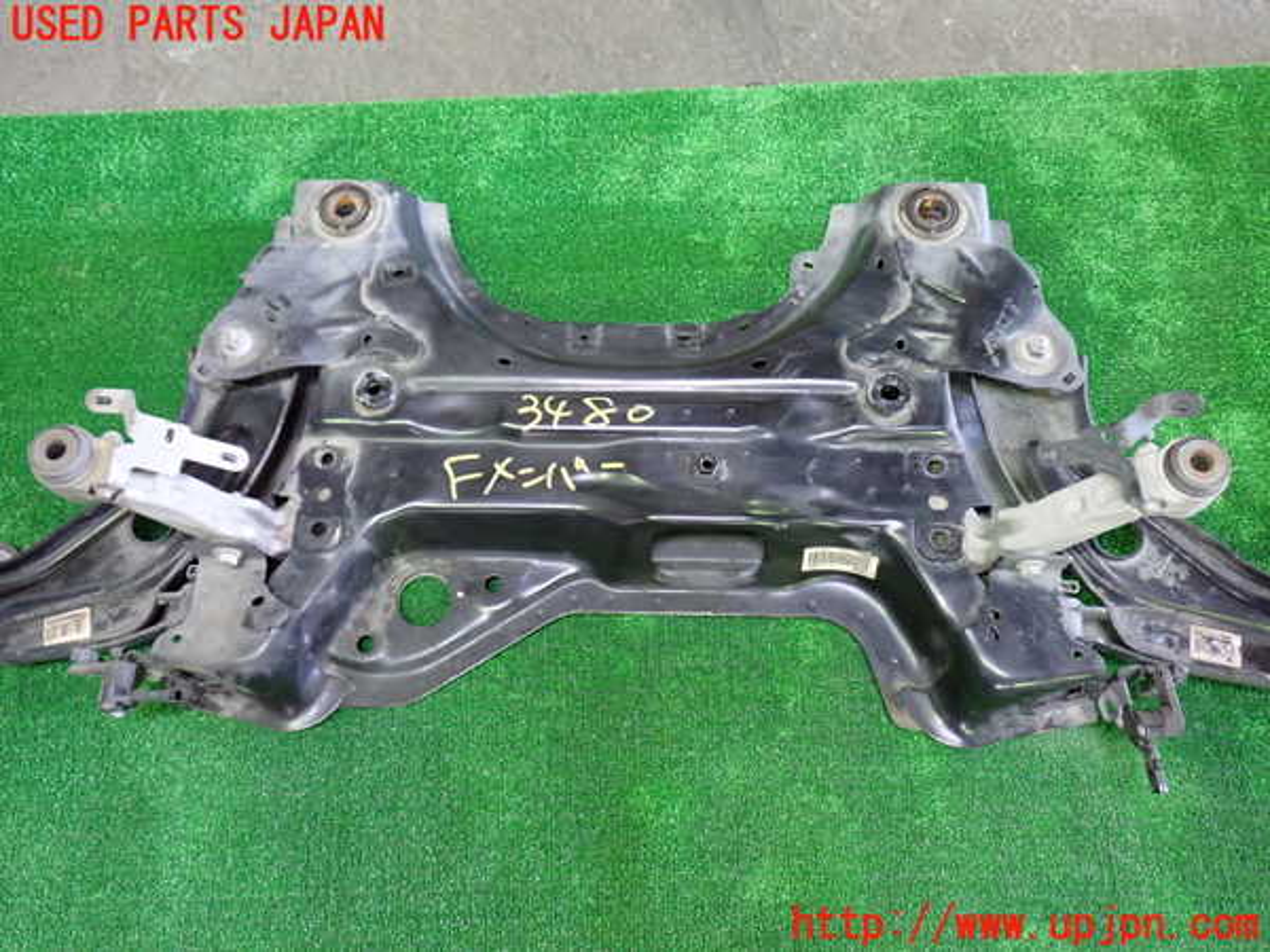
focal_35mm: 30
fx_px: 1101
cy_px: 476
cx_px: 635
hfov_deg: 60.0
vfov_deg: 46.8
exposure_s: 1/30
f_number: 2.3
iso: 640
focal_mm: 5.4
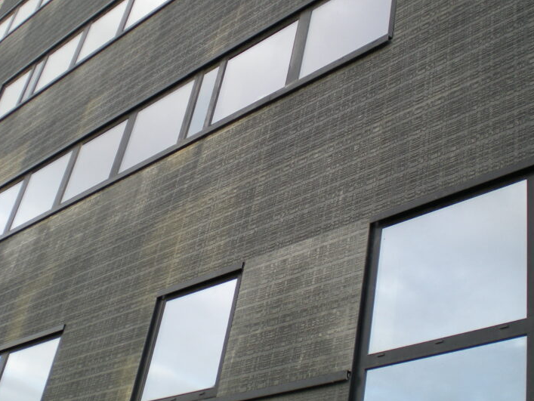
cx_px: 270
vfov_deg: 26.5
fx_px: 849
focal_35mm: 55
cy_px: 156
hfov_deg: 34.9
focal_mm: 6.3
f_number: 3.1
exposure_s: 1/86.7
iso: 64
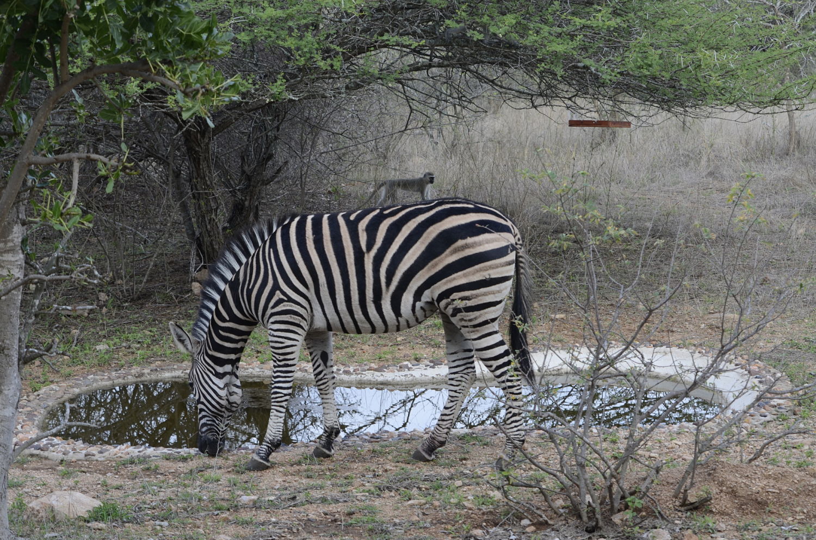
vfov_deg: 13.4
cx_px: 408
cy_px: 270
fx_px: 2307
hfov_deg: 20.1
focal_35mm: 102
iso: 125
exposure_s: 1/100
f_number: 6.3
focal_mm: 68
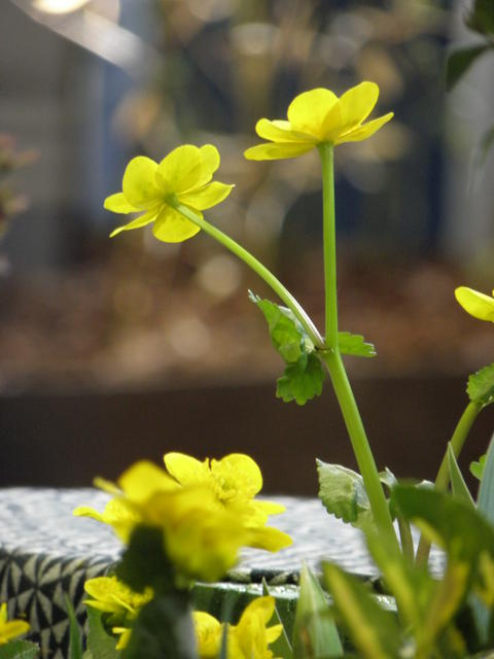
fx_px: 10732
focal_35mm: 564
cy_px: 330
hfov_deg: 2.6
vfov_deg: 3.5
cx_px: 247
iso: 400
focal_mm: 100.51
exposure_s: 1/6
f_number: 5
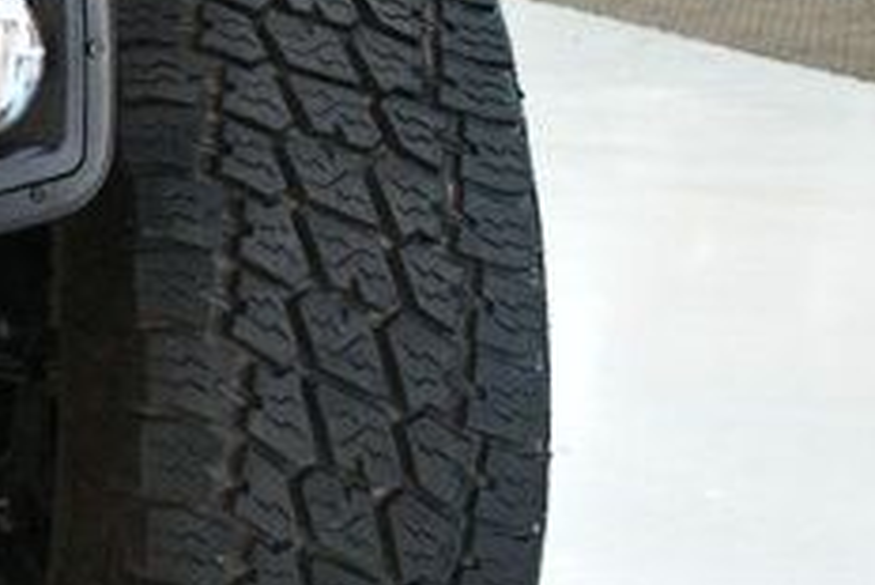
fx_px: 4183
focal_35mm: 172
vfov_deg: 7.8
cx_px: -1045
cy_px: -279
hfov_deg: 10.6
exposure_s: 1/125
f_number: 3.8
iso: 2500
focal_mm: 26
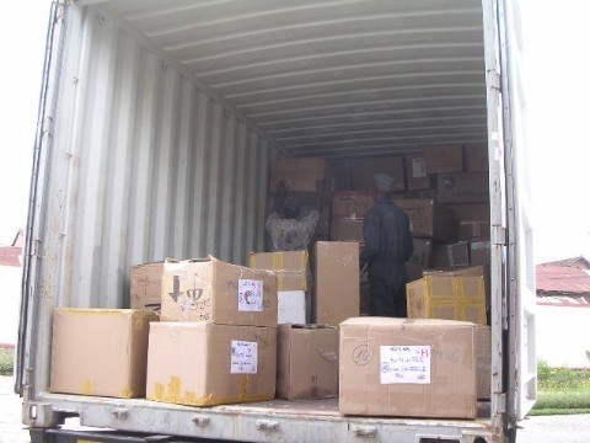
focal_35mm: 38
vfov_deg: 37.7
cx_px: 295
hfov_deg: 49.0
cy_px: 222
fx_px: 648
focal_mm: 5.8
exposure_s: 1/132
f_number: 2.8
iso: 100
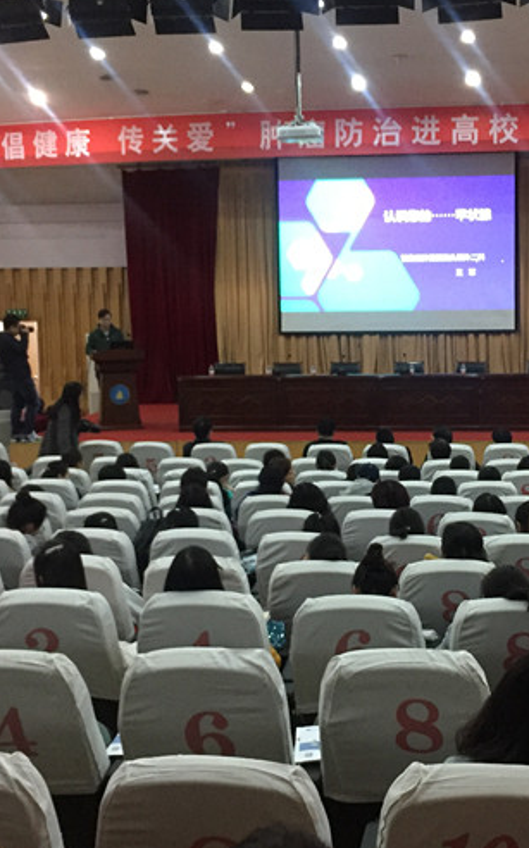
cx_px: 369
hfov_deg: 25.6
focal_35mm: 50
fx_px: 1155
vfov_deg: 40.3
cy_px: 412
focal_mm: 4.15
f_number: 2.2
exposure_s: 1/17
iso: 250
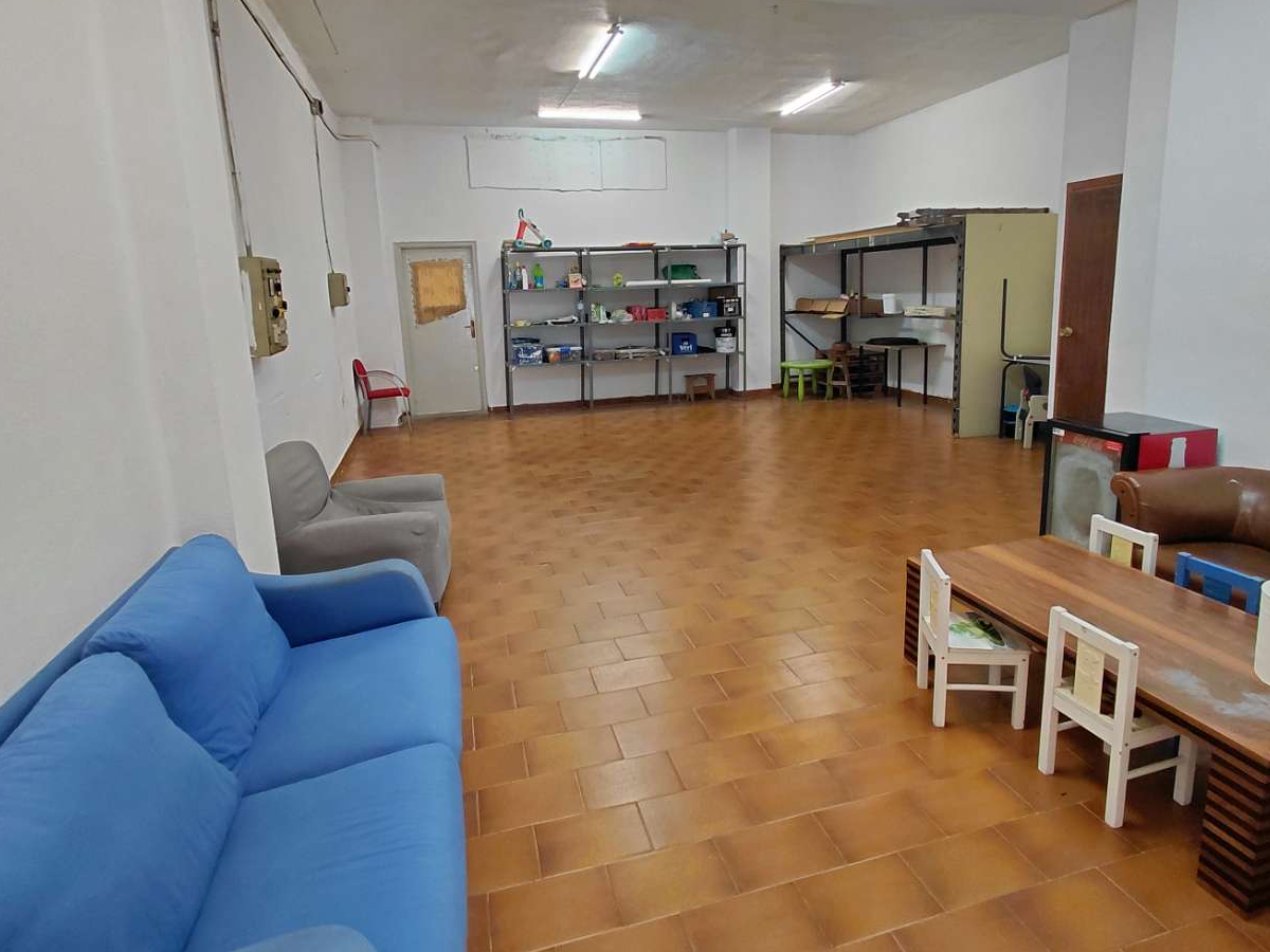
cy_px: 414
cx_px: 654
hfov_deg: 81.7
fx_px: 734
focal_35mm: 20
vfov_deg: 65.7
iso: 125
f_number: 2.2
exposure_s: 1/50
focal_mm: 1.64
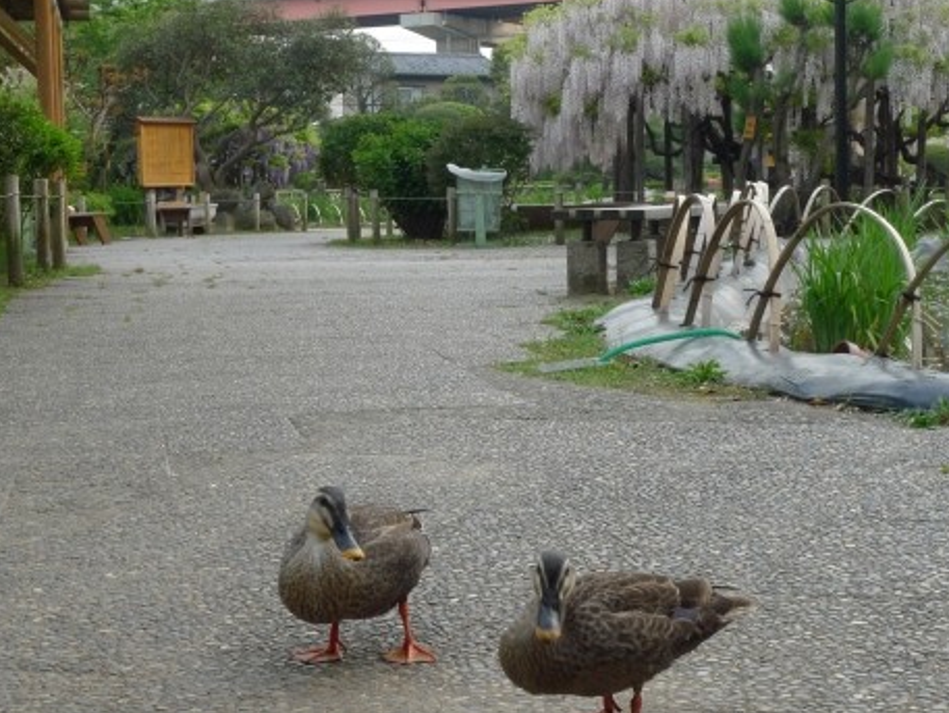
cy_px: 355
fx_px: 1920
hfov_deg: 27.7
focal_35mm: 70
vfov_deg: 21.0
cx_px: 531
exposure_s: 1/100
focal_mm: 12.8
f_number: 8
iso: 200
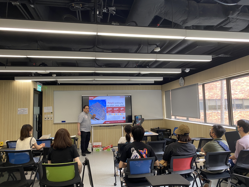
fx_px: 187
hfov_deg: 67.3
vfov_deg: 53.1
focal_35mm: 26
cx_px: 124
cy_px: 94
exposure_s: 1/50
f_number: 1.8
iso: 80
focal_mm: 4.25
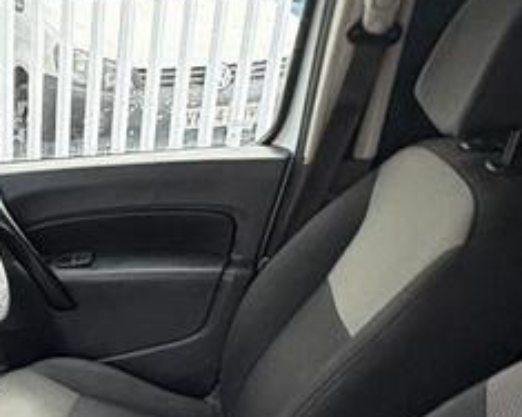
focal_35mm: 52
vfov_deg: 28.0
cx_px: -98
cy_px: 377
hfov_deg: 30.7
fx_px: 803
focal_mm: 2.22
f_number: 2.2
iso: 250
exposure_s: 1/64
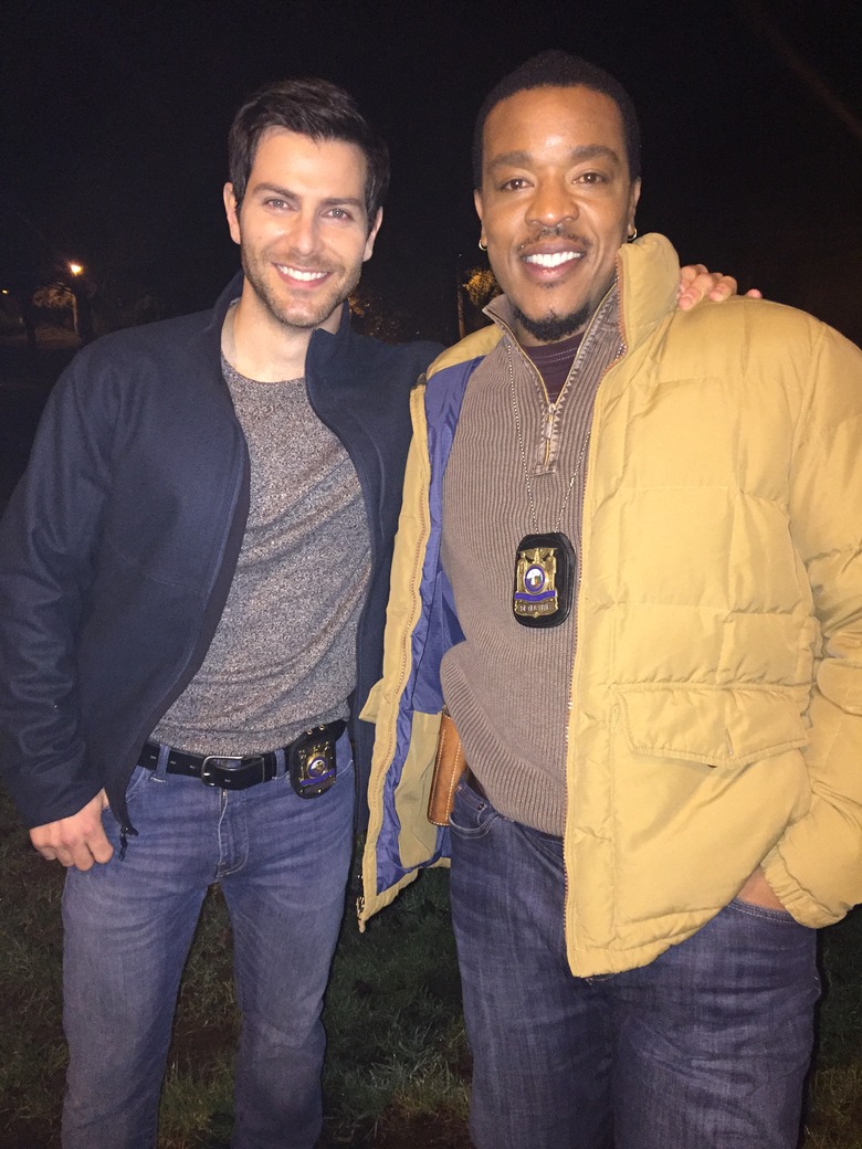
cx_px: 431
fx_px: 963
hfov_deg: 48.2
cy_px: 574
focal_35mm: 29
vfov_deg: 61.7
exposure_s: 1/16
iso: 320
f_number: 2.2
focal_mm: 4.15
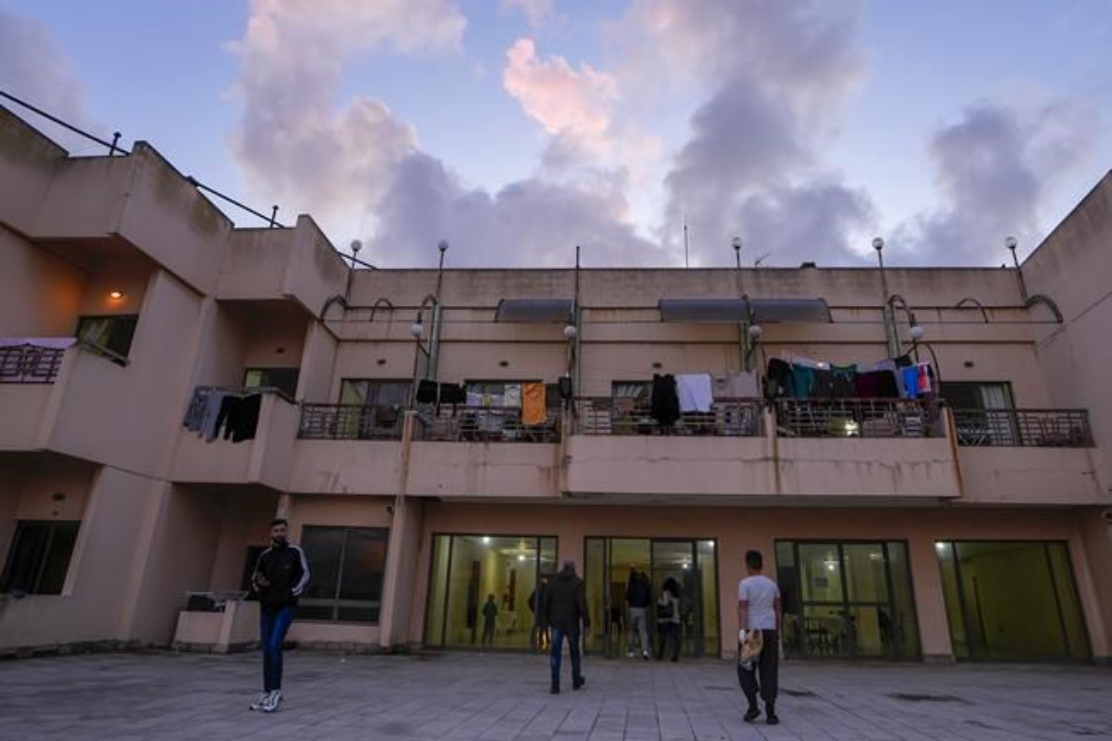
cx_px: 556
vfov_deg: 67.4
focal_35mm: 18
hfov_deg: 90.0
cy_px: 370
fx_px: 556
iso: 400
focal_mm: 18
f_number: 3.5
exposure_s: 1/200
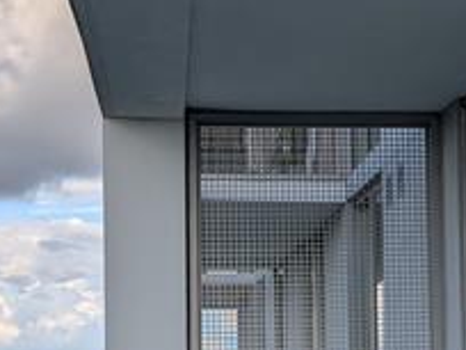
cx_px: 344
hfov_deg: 20.7
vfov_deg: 15.6
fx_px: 1265
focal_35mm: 94
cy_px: 302
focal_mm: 6.9
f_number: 1.68
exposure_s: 1/1018
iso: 20
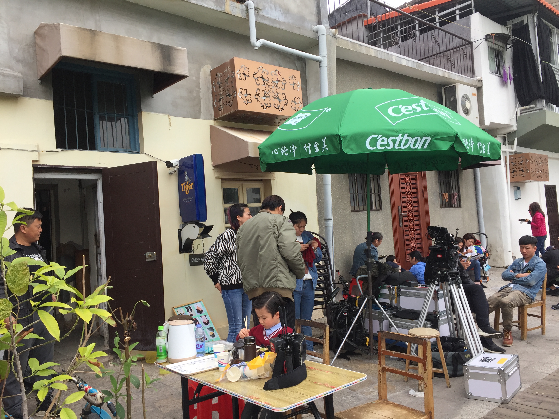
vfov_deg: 48.2
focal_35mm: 29
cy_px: 210
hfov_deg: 61.7
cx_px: 280
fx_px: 468
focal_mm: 4.15
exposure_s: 1/670
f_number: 2.2
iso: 32
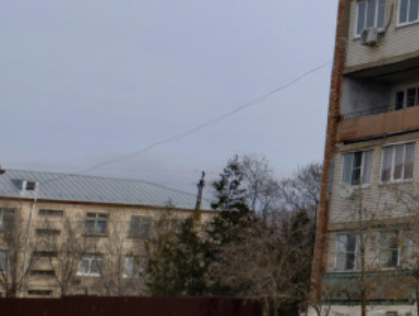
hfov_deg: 15.0
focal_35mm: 107
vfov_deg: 13.7
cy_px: 29
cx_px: 840
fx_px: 1297
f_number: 1.57
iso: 72
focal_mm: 6.54
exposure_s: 1/3584
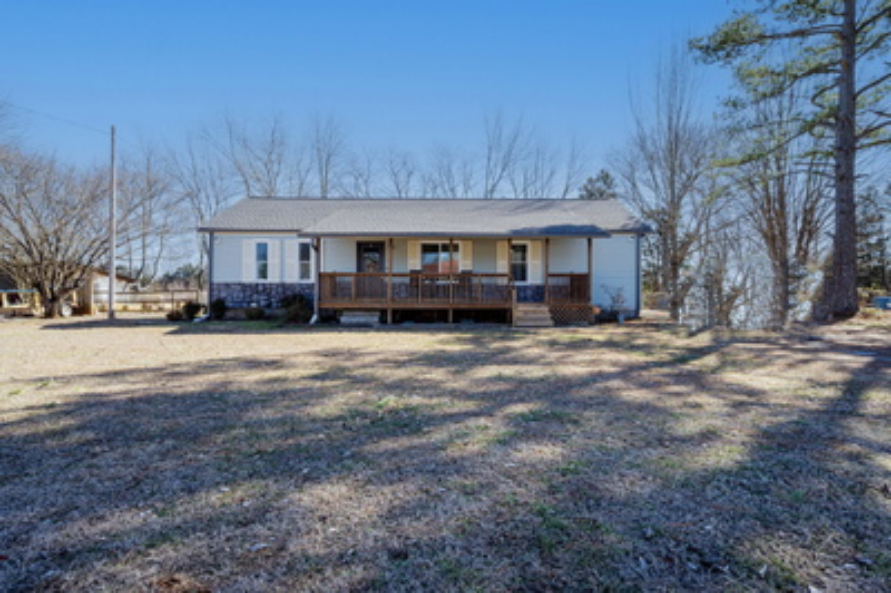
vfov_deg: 67.3
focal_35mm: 18
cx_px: 446
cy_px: 296
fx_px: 445
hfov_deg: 90.0
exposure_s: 1/15
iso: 100
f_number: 16
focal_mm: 18
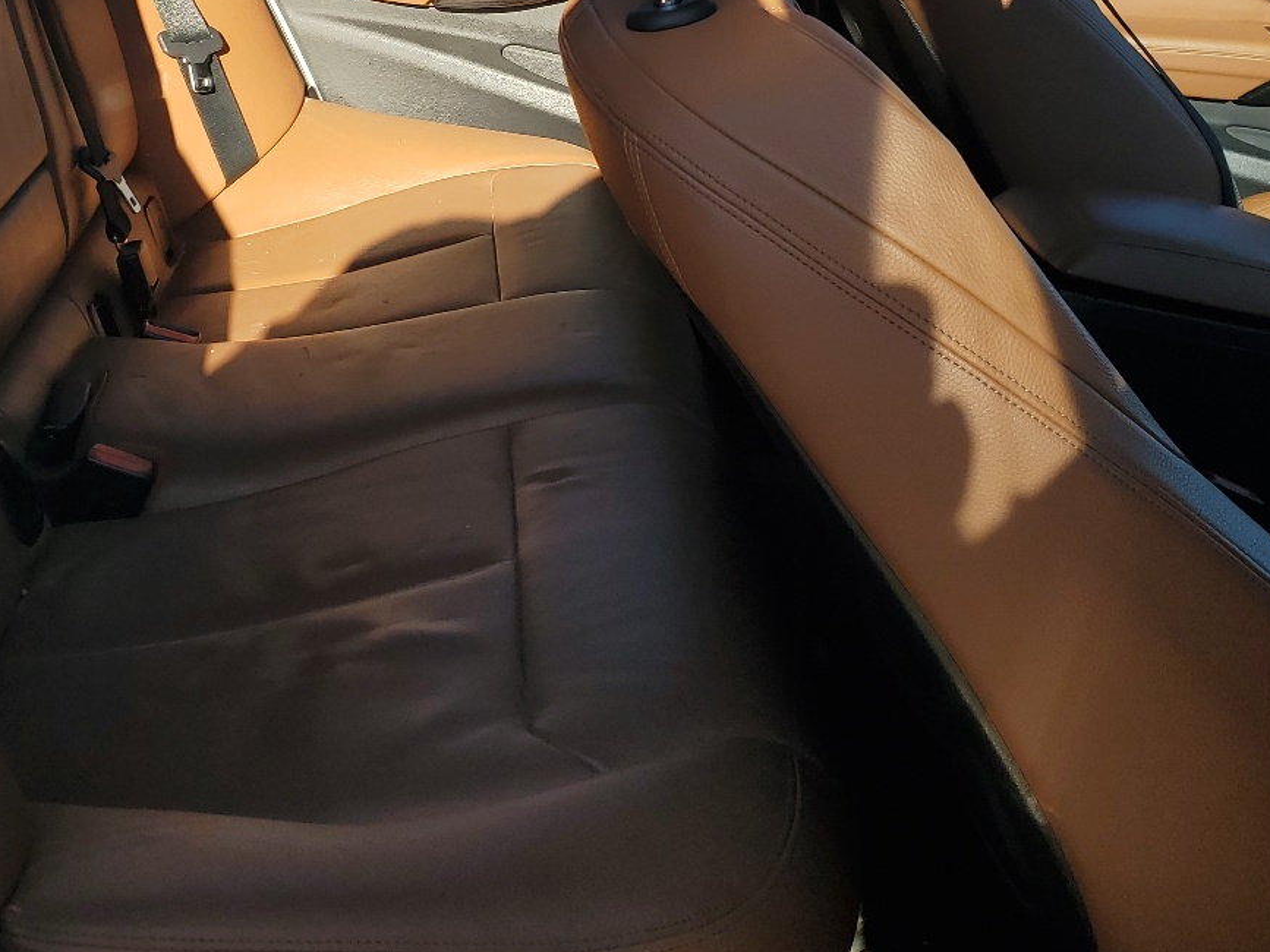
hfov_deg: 39.6
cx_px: 560
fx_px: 1761
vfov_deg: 29.2
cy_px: 124
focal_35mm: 48
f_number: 1.5
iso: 50
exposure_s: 1/1000
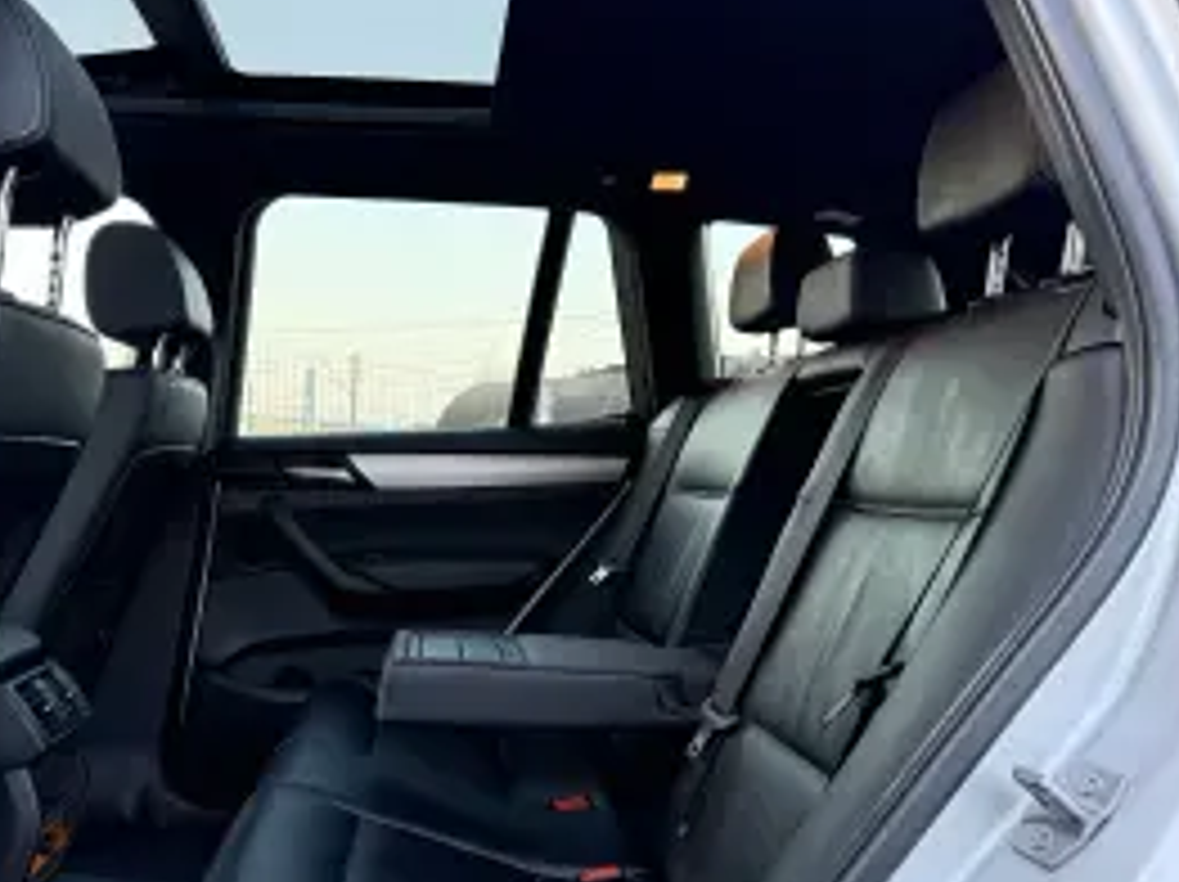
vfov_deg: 42.7
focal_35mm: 33
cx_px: 454
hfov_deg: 54.9
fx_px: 1123
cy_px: 518
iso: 320
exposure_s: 1/60
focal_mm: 6.76
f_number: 1.78
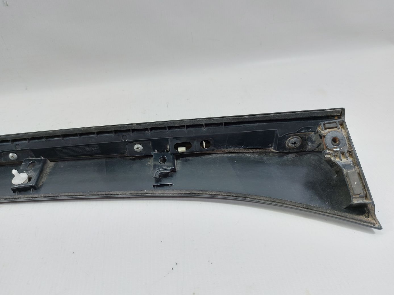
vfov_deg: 56.8
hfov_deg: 71.6
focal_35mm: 24
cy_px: 148
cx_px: 197
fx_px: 273
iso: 80
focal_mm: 5.23
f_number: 1.8
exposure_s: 1/50
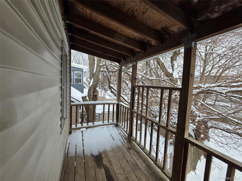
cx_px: 121
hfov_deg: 106.2
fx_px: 91
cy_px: 90
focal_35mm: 13
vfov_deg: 89.9
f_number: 1.9
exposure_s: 1/332
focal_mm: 2.2
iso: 40
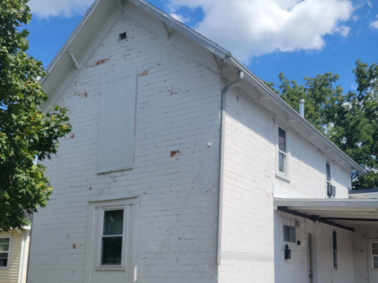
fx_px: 415
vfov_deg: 37.3
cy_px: 189
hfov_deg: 48.3
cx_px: 246
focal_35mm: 38
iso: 40
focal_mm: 5.4
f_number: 1.8
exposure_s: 1/2657
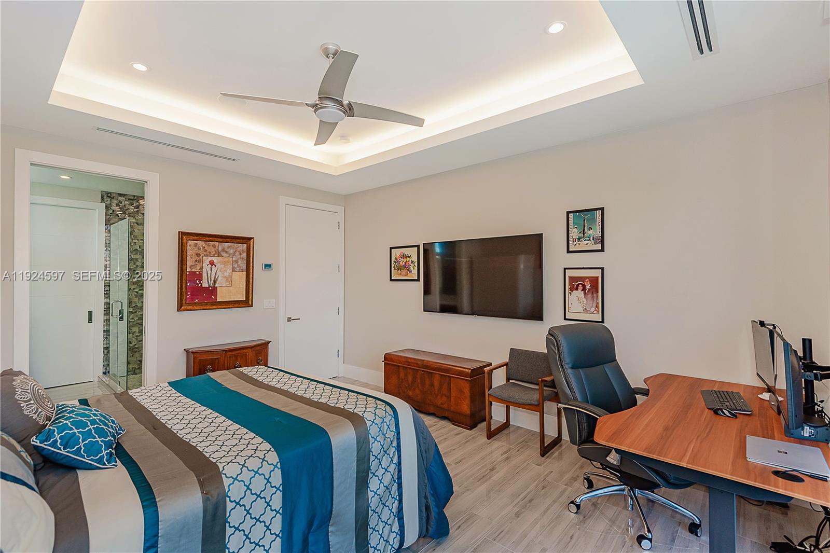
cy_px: 276
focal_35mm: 16
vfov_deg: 73.7
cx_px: 415
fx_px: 369
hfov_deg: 96.7
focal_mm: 16
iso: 400
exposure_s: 1/50
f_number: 8
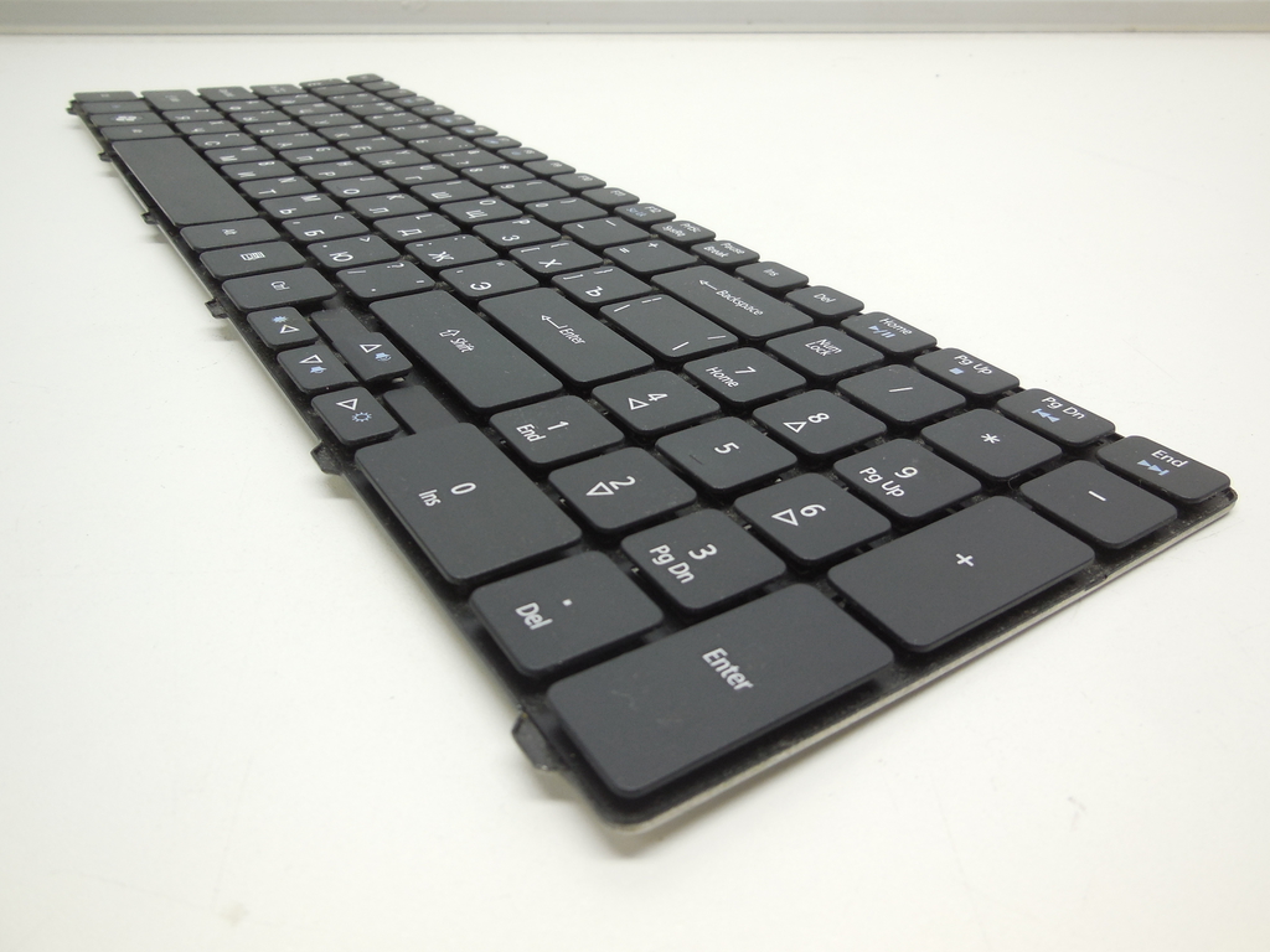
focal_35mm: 25
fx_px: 917
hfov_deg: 69.4
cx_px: 635
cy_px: 476
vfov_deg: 54.9
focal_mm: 4.5
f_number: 3.1
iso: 125
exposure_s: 1/100
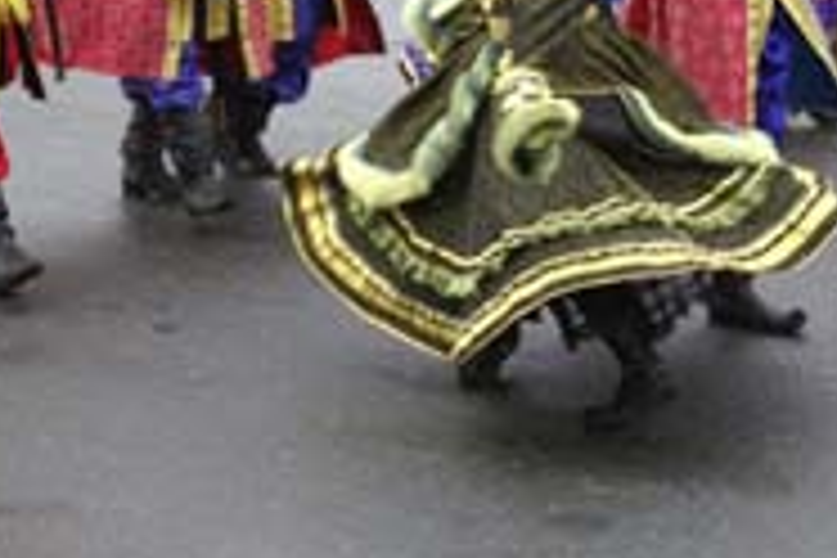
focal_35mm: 163
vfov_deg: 8.4
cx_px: 590
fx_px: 3794
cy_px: -43
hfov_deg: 12.6
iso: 100
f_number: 4.5
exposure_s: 1/250
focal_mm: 45
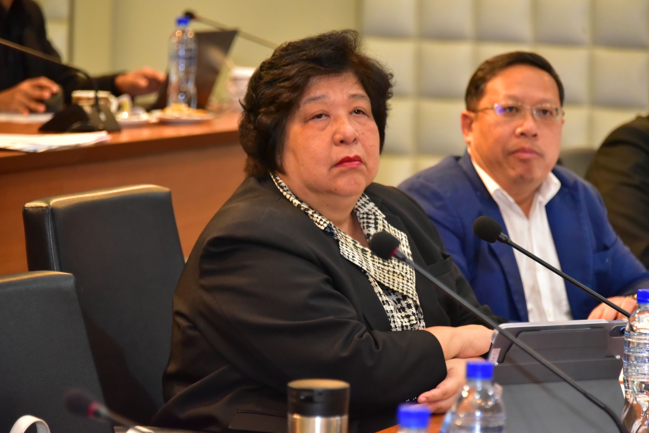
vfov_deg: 7.2
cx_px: 324
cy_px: 216
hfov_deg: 10.8
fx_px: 3426
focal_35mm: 190
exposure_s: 1/100
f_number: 5.6
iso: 6400
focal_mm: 190
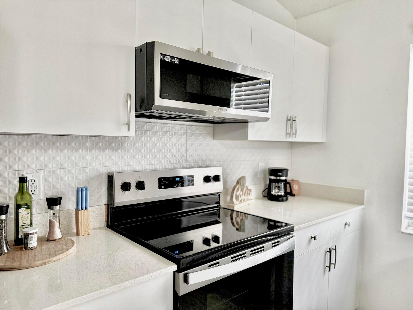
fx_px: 286
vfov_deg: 56.8
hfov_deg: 71.6
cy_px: 155
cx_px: 206
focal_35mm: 24
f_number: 1.78
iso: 250
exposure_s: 1/60
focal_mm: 6.76
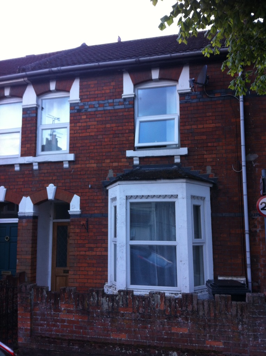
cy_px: 178
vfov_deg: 52.7
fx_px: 360
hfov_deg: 40.6
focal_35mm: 35
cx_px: 133
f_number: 2.8
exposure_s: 1/60
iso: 80
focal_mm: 3.85
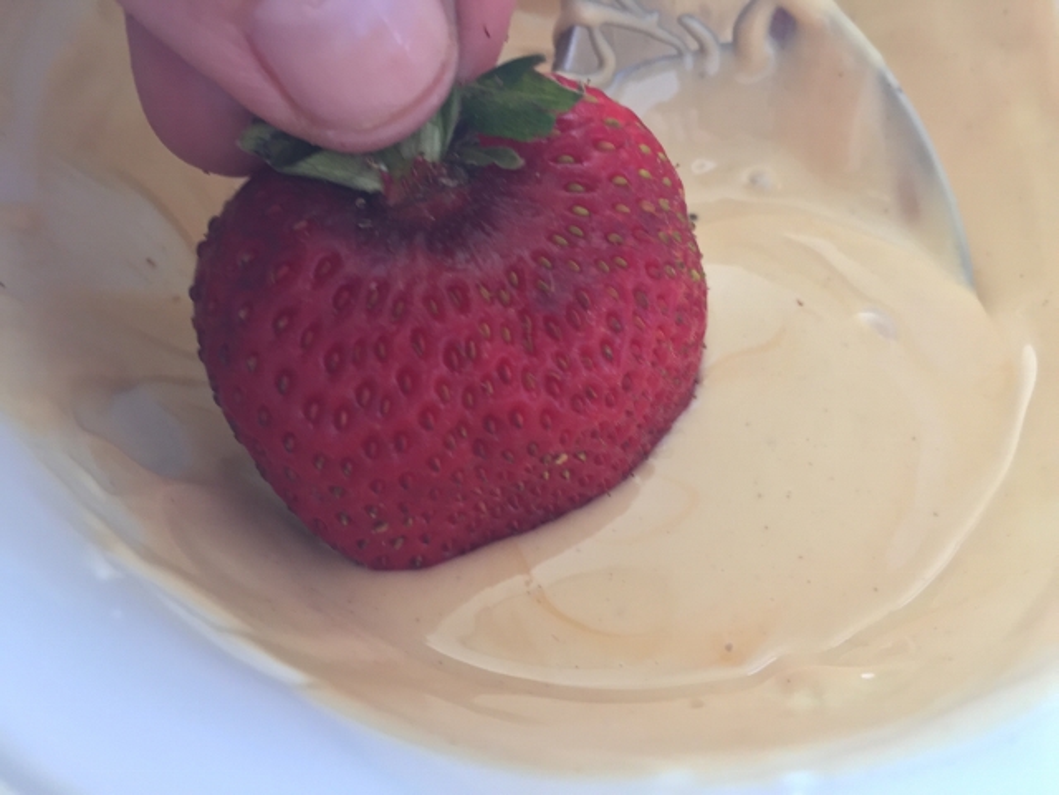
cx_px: 530
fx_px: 887
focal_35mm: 29
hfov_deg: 61.7
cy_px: 398
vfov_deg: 48.2
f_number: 2.2
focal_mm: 4.15
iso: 80
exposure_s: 1/30
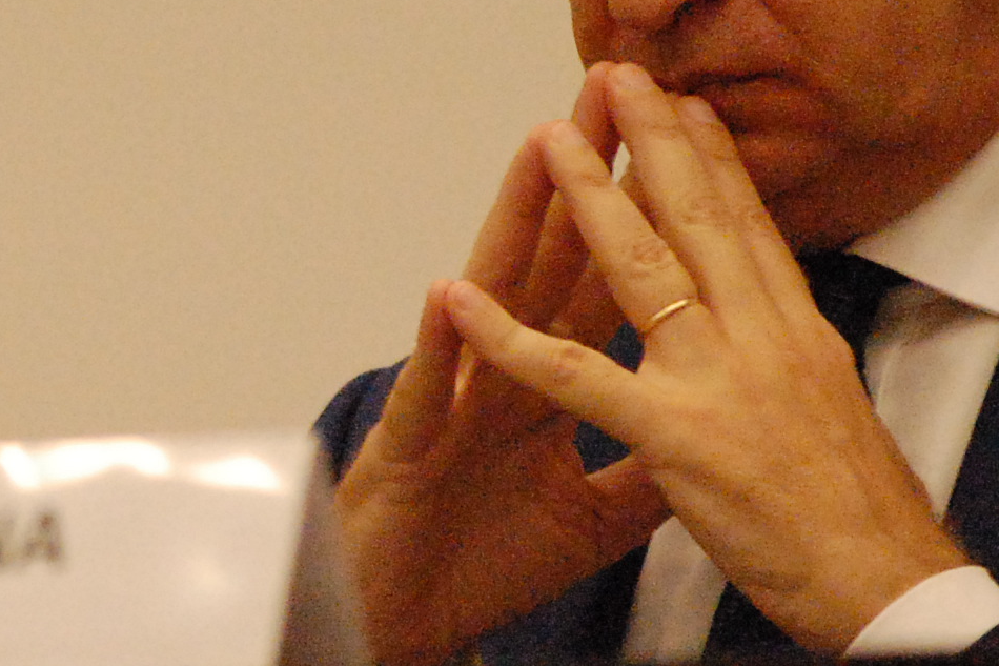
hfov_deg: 3.2
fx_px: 17772
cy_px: 262
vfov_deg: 2.1
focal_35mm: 641
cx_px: -154
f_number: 5
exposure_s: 1/80
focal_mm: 135
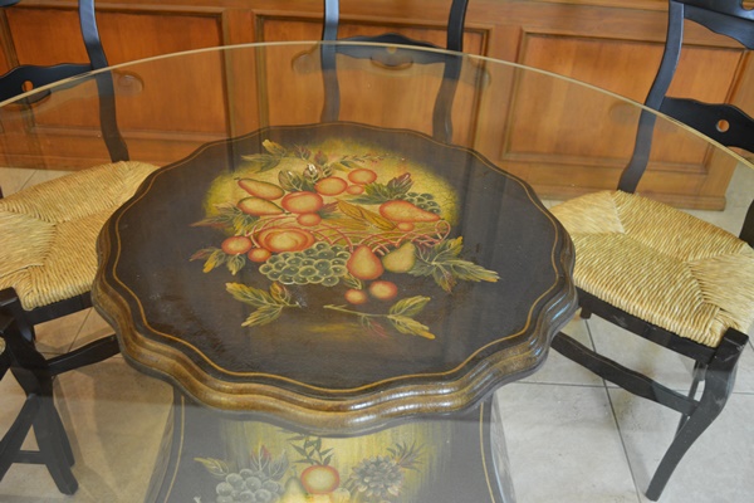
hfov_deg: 57.2
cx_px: 377
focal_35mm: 33
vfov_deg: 40.0
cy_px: 252
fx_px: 691
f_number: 3.8
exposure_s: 1/30
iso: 1600
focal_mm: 22
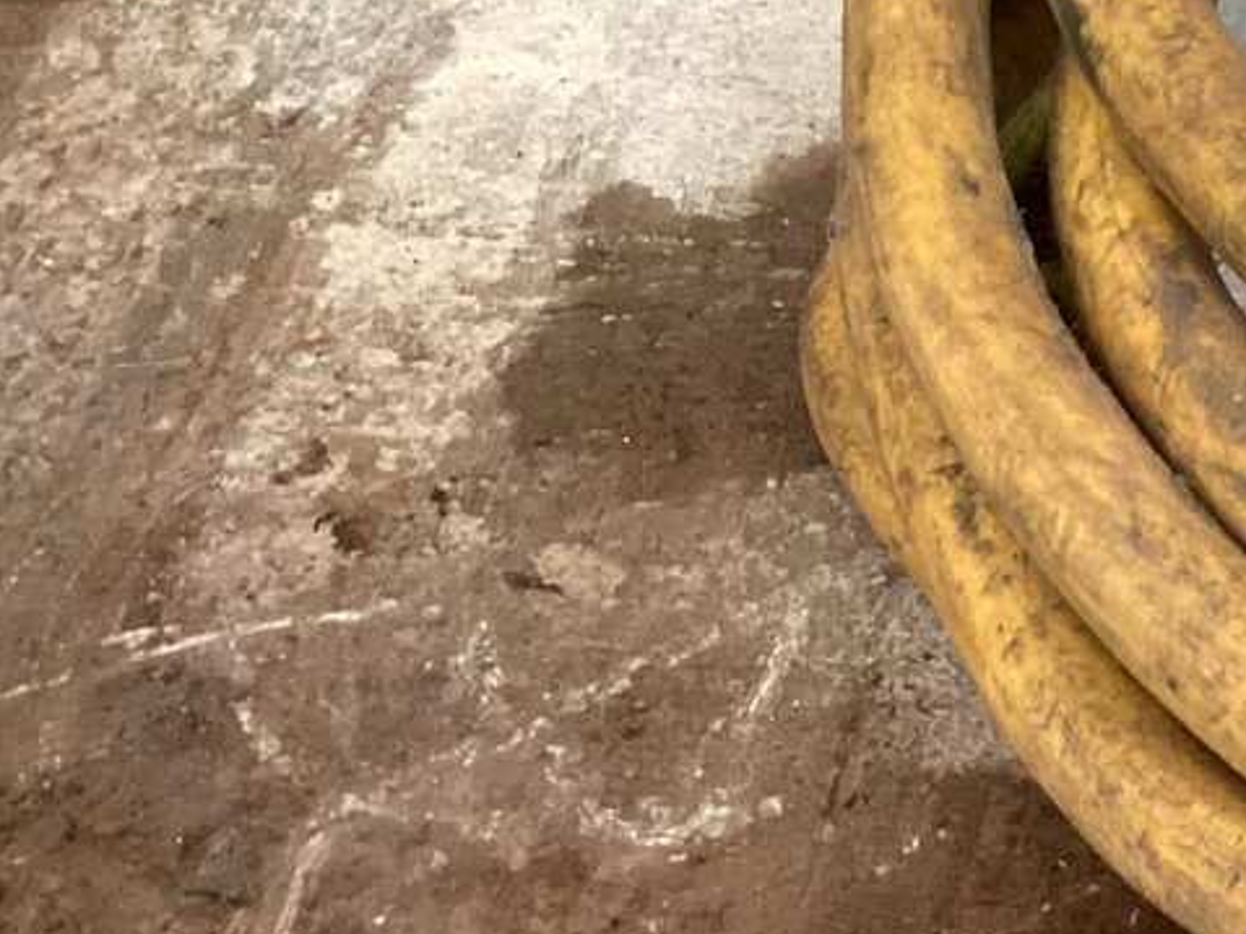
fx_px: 3527
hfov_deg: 18.1
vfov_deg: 15.1
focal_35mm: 98
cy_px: 574
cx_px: 1799
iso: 320
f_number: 2.4
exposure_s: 1/50
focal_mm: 3.3
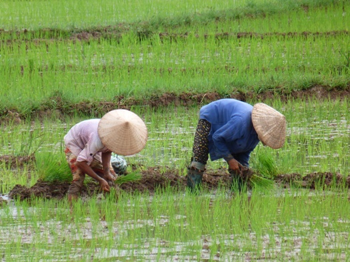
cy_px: 131
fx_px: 6038
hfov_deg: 3.3
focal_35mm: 597
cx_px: 175
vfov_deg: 2.5
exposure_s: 1/200
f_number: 5.2
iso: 80
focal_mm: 107.5
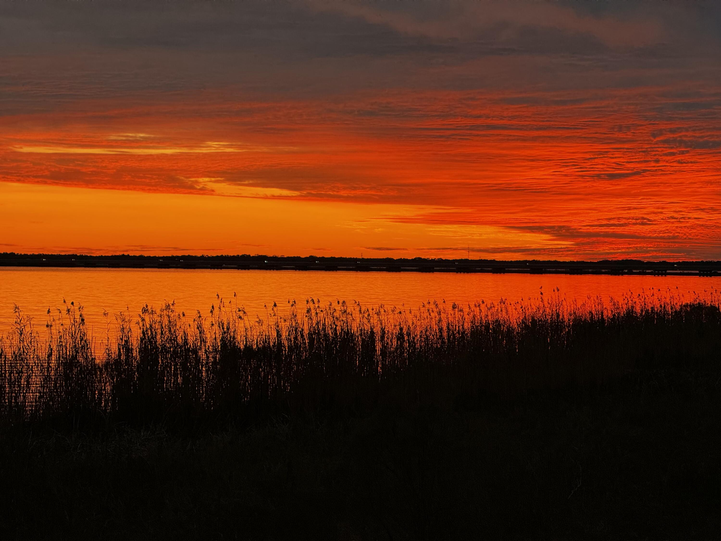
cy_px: 270
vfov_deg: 12.3
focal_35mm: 120
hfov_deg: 16.4
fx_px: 2499
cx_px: 360
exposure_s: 1/99
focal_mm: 15.66
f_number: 2.8
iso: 160
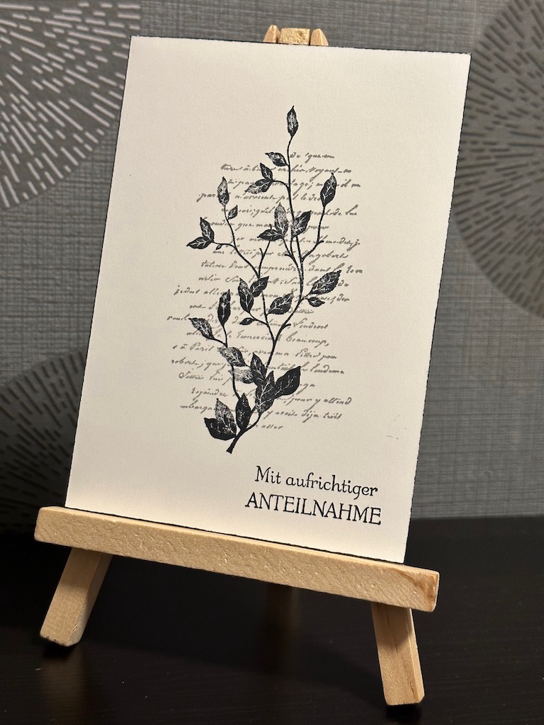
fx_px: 1006
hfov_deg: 30.3
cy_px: 362
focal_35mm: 48
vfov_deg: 39.7
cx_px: 272
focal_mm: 6.86
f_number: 1.78
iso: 250
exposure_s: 1/54
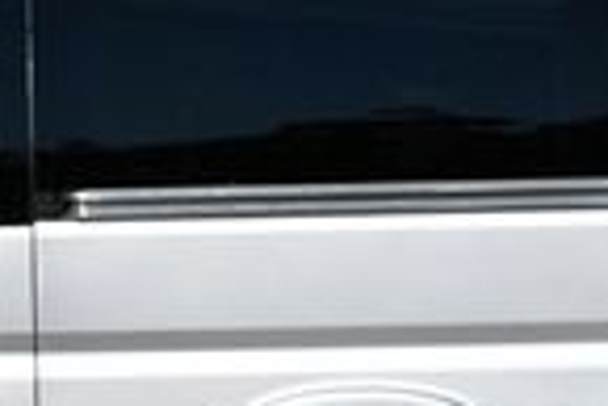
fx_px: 4632
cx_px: -302
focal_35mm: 274
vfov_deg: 5.0
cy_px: 121
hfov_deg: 7.4
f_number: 10
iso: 100
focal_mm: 31
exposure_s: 1/400
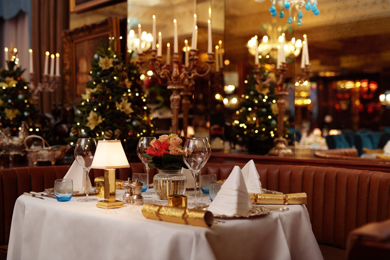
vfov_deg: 27.0
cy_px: 130
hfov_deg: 39.6
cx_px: 195
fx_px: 542
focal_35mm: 50
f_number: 2.5
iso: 100
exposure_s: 1/30
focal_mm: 50
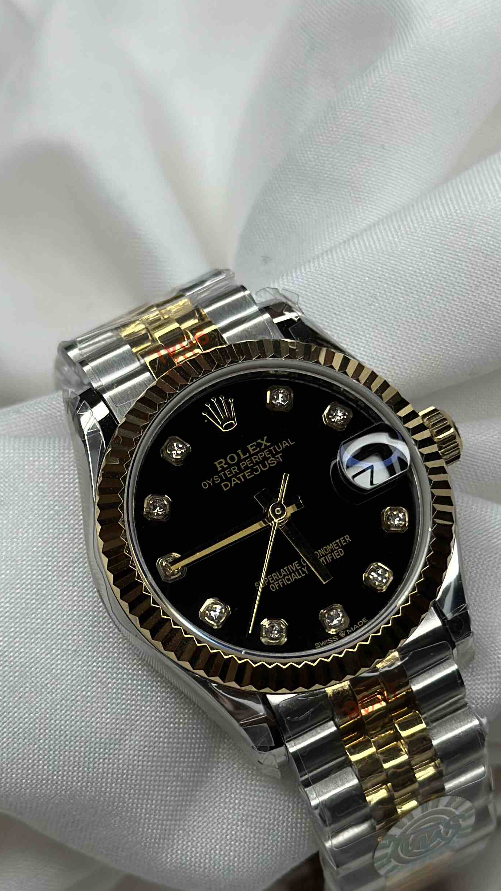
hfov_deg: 14.1
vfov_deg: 24.7
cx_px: 289
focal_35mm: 86
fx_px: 2031
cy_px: 517
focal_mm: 6.86
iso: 80
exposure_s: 1/980
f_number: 1.78
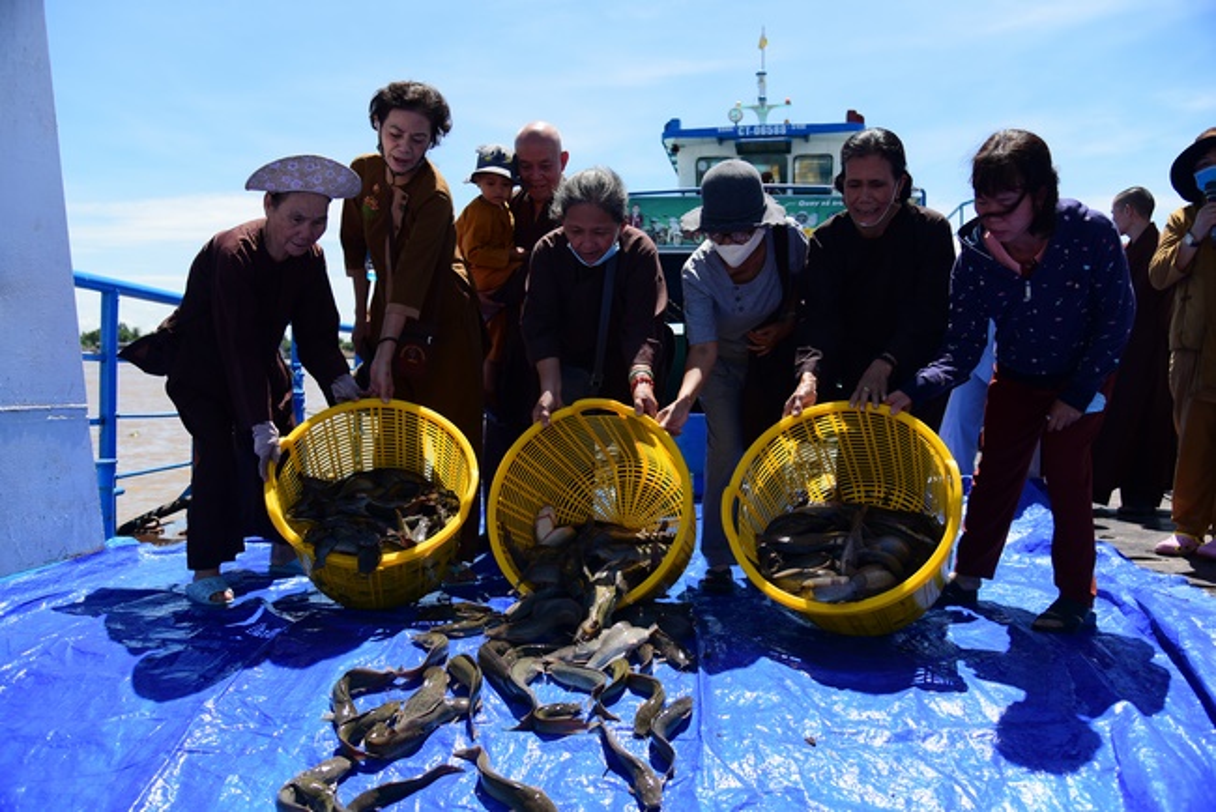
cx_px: 608
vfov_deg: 46.4
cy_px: 406
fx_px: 946
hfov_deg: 65.4
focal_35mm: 28
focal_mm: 28
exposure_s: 1/2000
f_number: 4
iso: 320
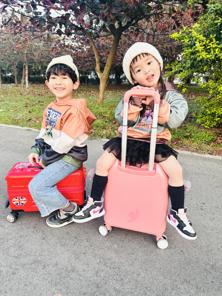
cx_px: 111
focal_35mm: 24
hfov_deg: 56.8
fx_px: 205
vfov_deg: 71.6
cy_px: 148
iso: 50
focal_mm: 6.86
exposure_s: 1/121
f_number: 1.78
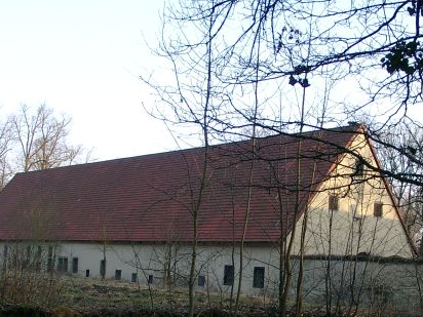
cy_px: 184
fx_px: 807
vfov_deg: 22.2
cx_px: 278
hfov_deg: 29.2
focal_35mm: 66
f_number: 4
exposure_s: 1/126
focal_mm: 7.13
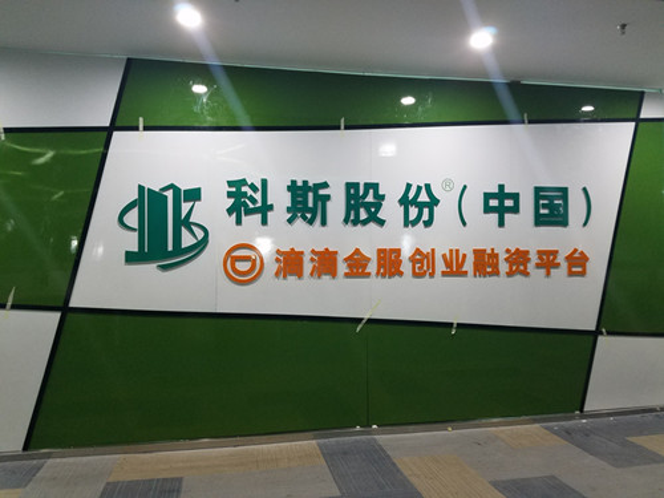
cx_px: 332
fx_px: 499
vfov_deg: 53.1
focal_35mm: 26
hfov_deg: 67.3
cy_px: 249
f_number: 1.7
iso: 160
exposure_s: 1/25
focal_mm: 4.2
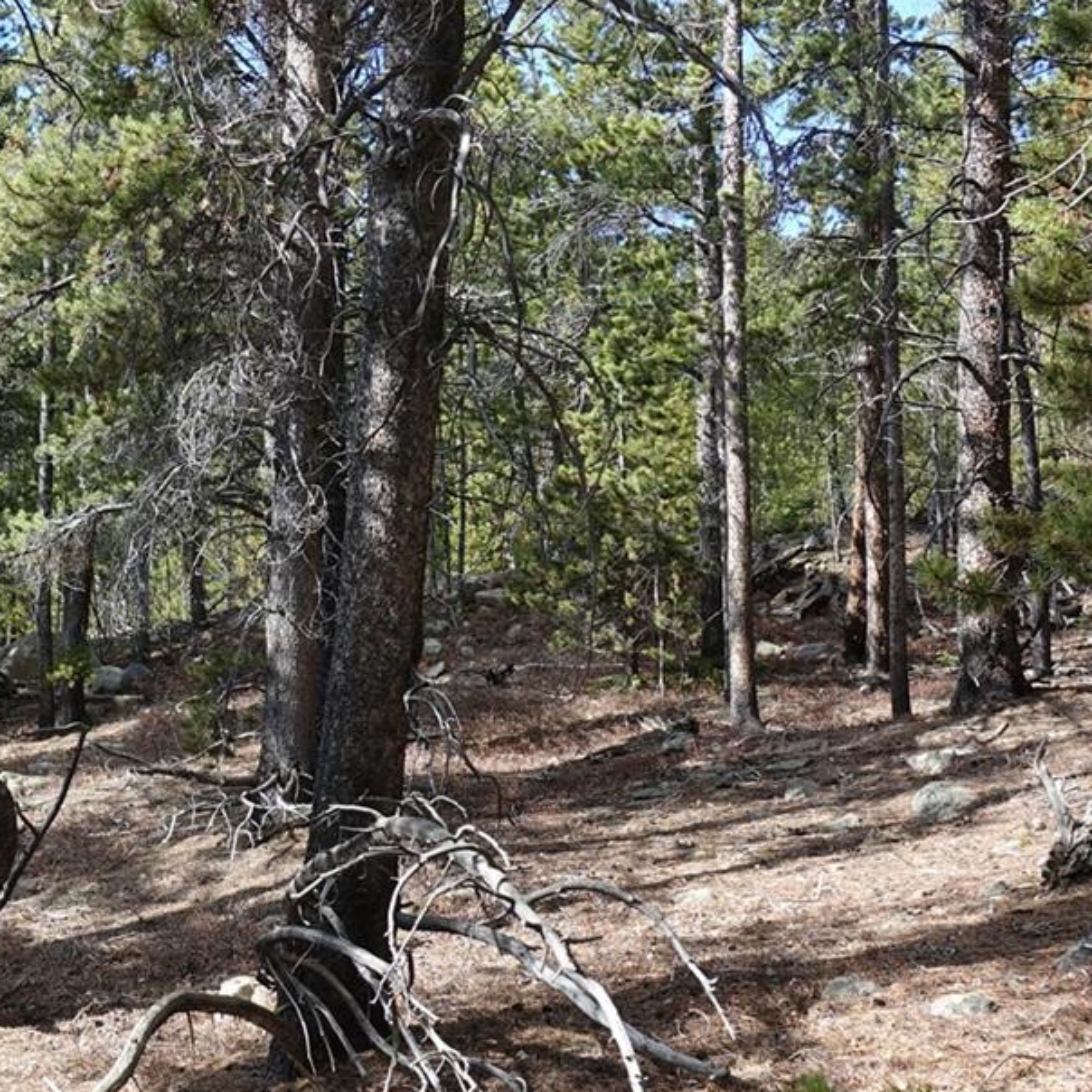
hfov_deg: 30.0
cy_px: 712
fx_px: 1927
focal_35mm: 54
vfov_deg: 31.4
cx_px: 65
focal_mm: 8.8
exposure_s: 1/250
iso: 100
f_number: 2.8
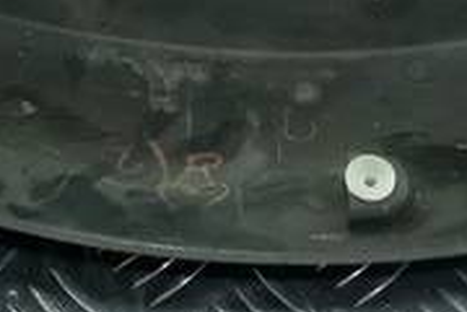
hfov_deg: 13.9
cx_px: 267
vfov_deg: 8.4
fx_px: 1920
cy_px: -460
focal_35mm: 148
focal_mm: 4.6
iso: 50
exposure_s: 1/50
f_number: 1.8
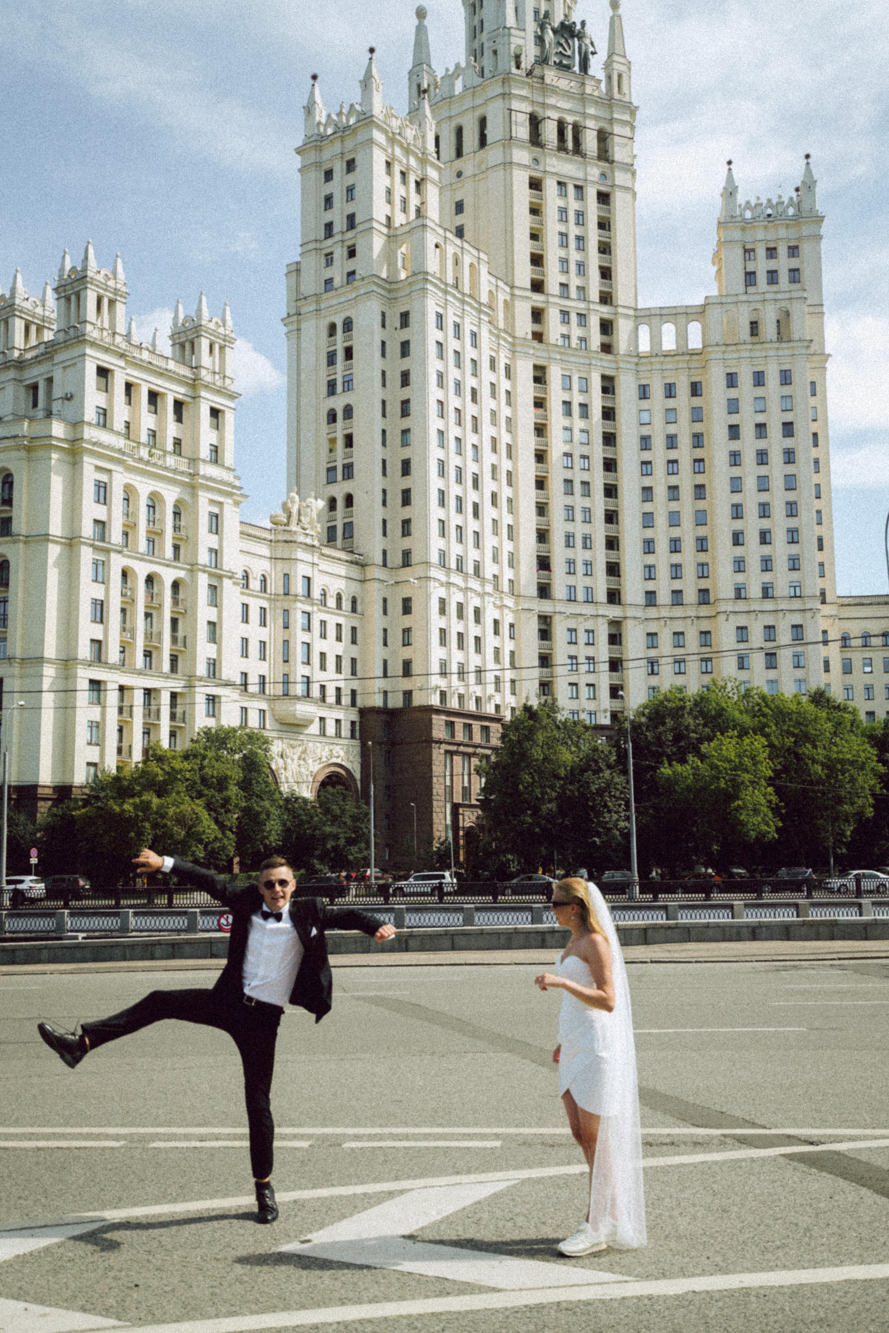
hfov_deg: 36.9
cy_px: 672
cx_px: 450
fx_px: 1333
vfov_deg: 53.1
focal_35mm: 36
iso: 125
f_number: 4
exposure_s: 1/800
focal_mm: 35
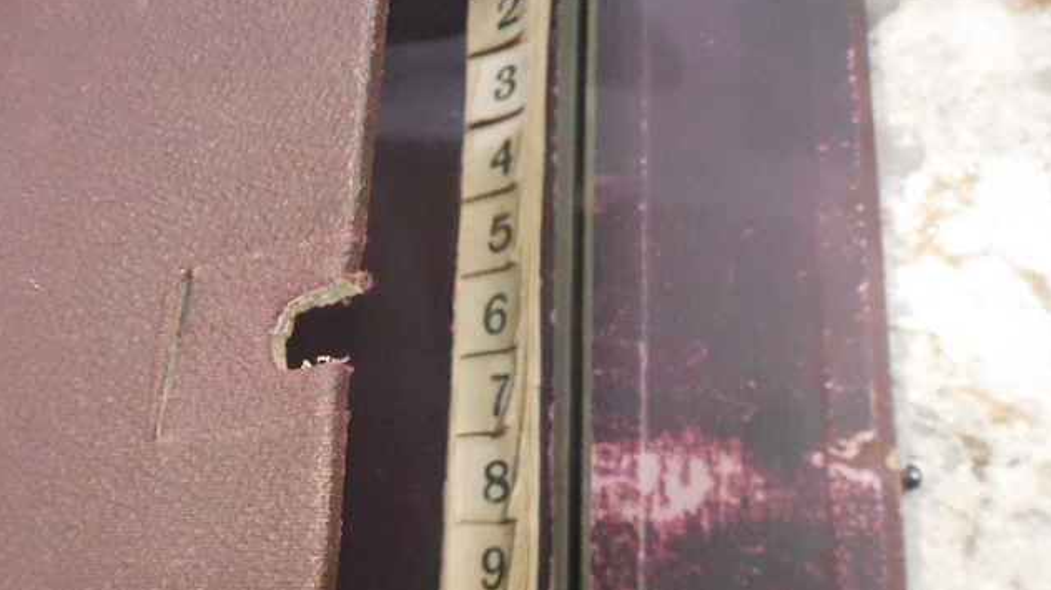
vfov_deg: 36.3
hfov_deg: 61.0
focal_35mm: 32
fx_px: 891
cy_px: 389
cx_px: 527
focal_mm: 5.2
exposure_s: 1/20
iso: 1600
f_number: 4
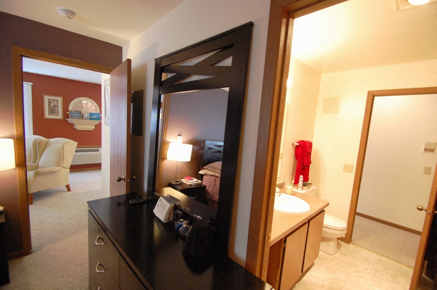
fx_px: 182
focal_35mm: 15
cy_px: 145
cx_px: 218
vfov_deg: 77.2
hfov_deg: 100.4
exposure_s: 1/25
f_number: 3.5
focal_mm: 10
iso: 800
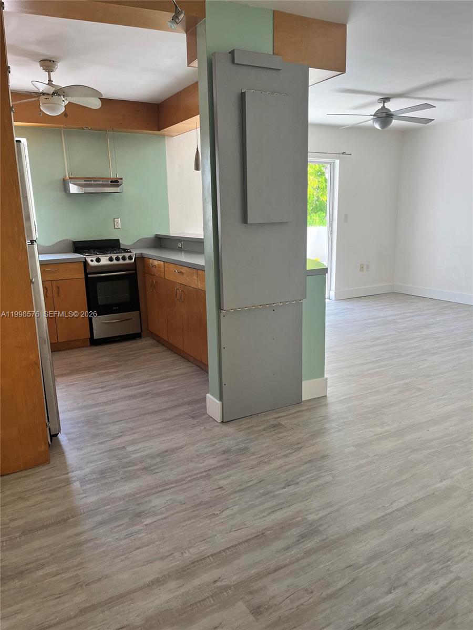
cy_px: 315
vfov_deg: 67.3
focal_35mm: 26
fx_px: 474
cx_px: 236
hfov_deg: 53.1
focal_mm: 5.1
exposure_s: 1/140
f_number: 1.6
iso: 40
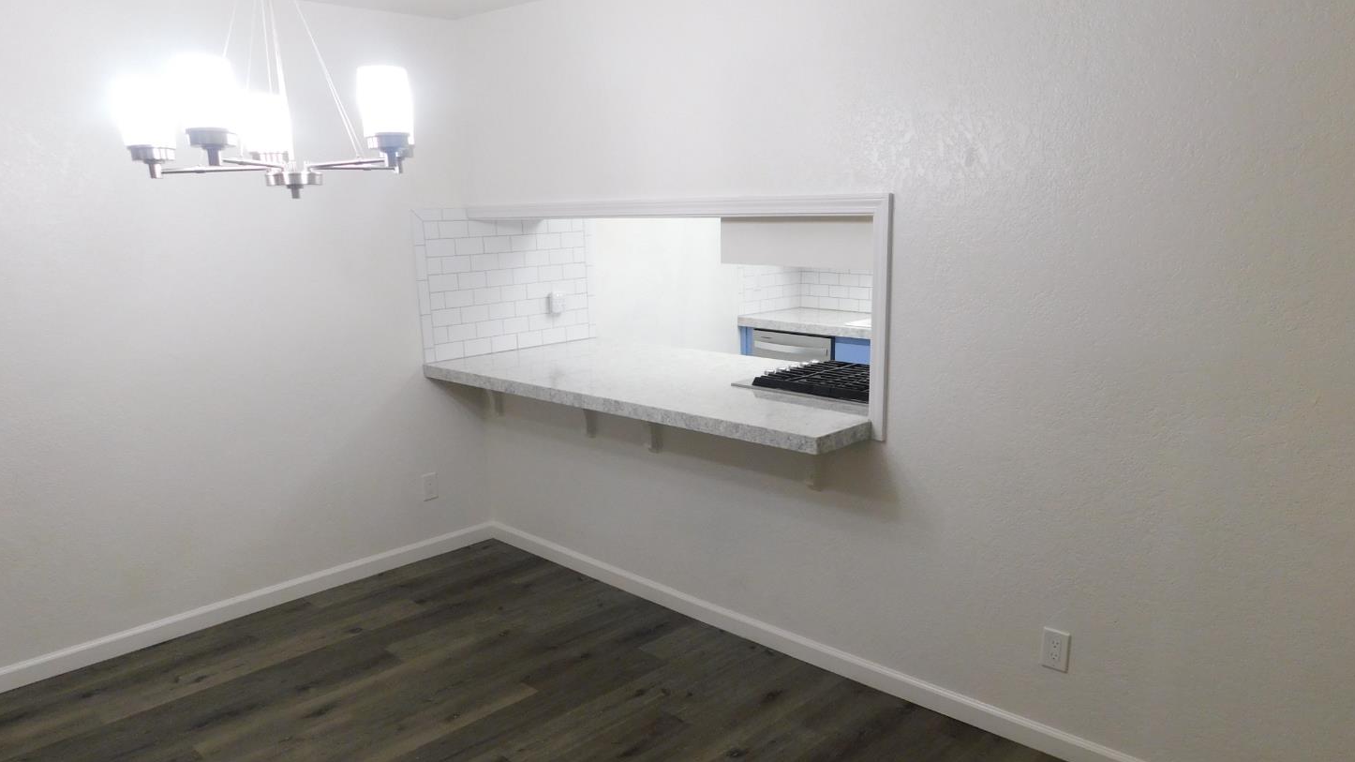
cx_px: 699
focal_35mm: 26
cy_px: 466
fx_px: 934
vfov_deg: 44.1
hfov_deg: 71.9
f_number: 3
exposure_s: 1/30
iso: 220
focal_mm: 4
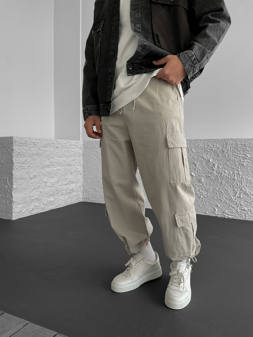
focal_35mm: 29
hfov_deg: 48.2
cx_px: 126
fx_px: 283
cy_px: 168
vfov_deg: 61.7
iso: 64
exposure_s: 1/120
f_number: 1.8
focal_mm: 3
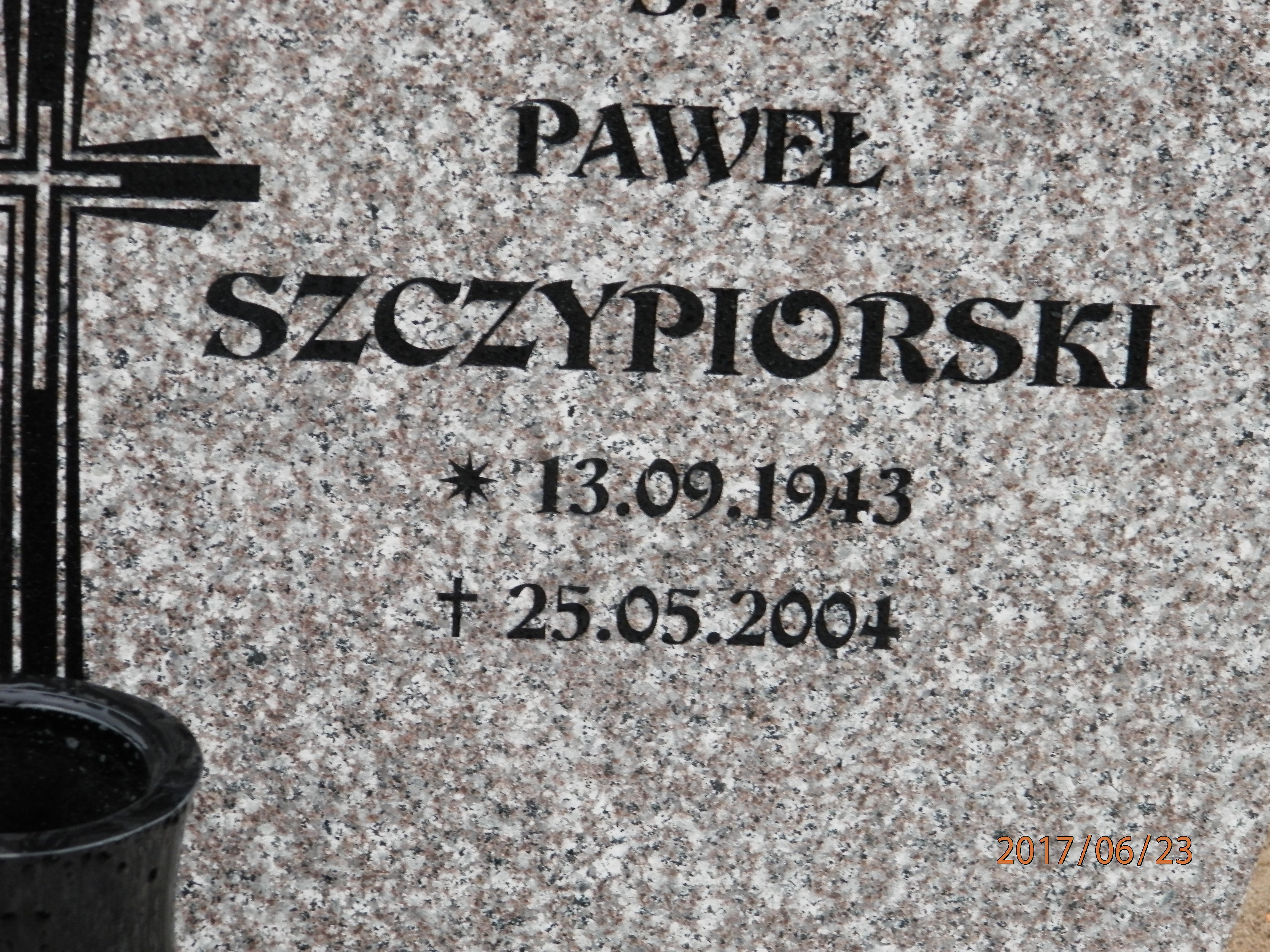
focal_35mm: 132
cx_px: 635
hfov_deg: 14.9
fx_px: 4843
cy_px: 476
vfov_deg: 11.2
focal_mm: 23.6
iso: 200
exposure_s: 1/50
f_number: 4.7
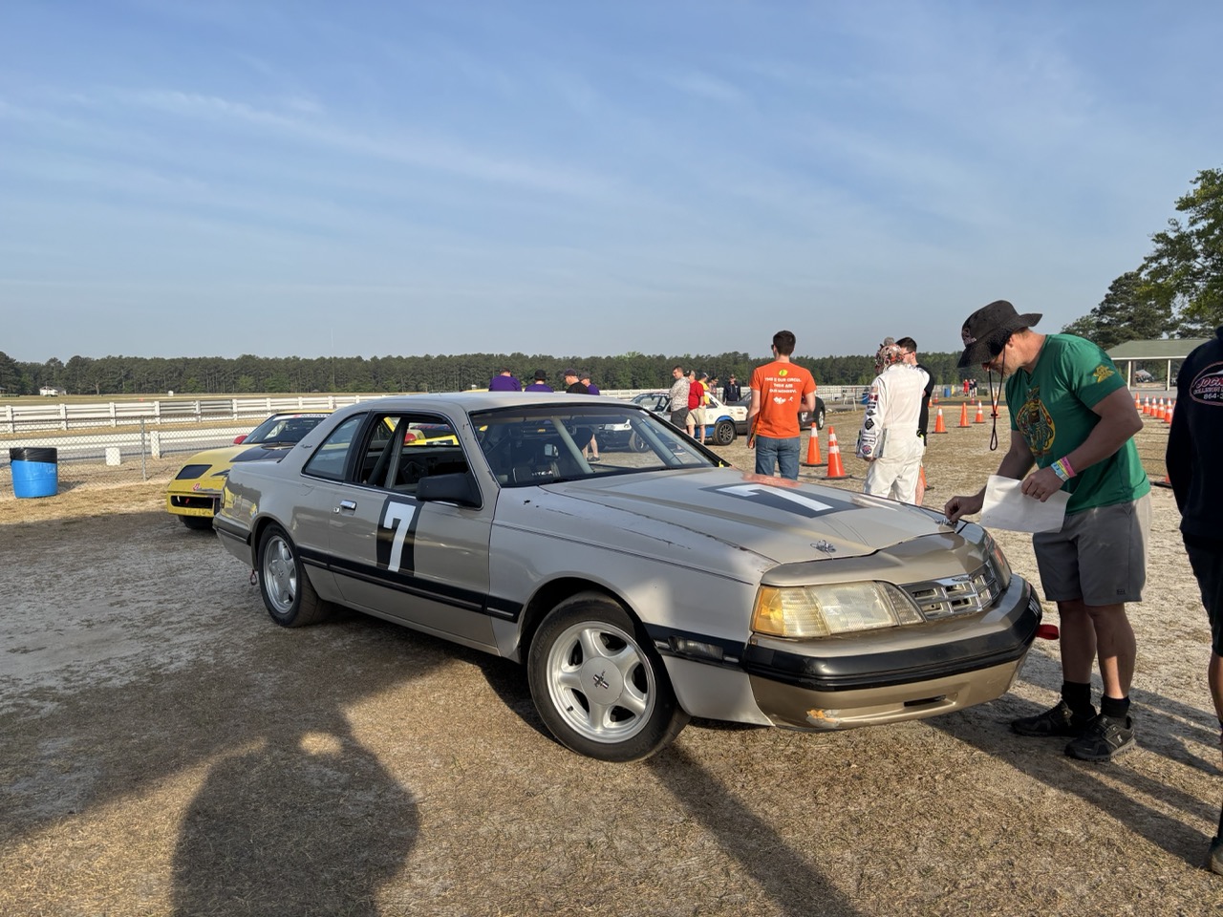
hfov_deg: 67.3
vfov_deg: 53.1
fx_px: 919
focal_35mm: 26
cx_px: 612
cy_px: 458
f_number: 1.6
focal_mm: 5.96
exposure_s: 1/2710
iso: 50
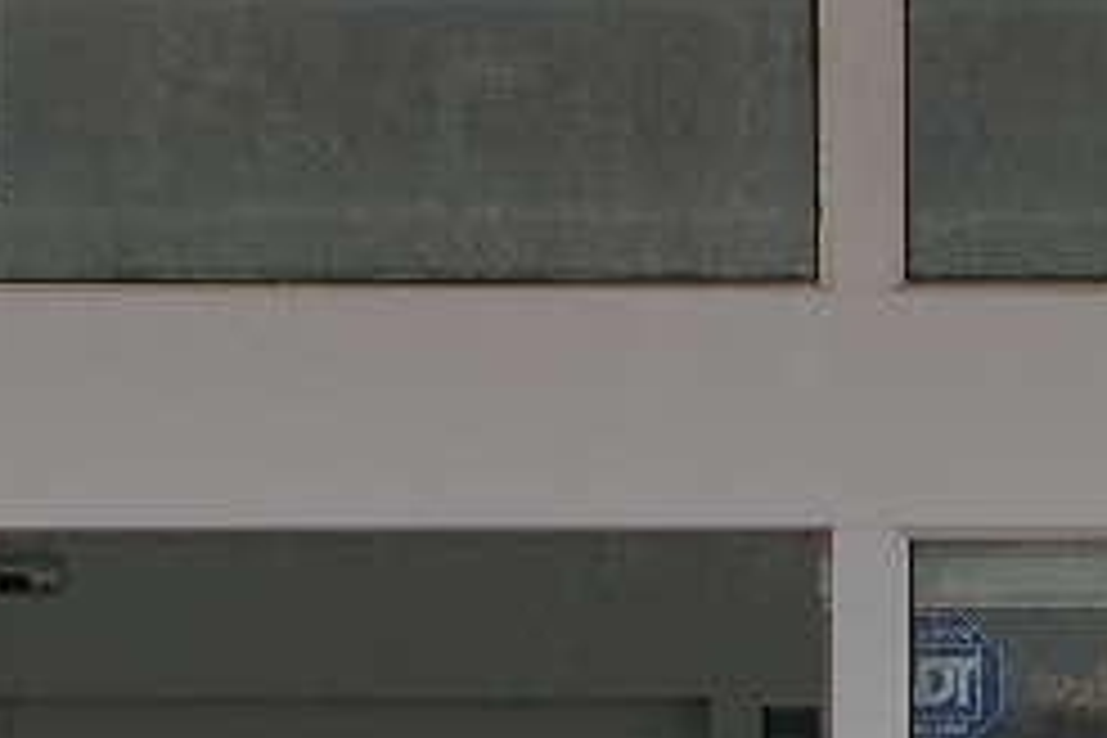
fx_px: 7779
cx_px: 914
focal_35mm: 253
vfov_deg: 5.4
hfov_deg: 8.1
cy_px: 1251
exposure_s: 1/100
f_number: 3.5
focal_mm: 24
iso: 200
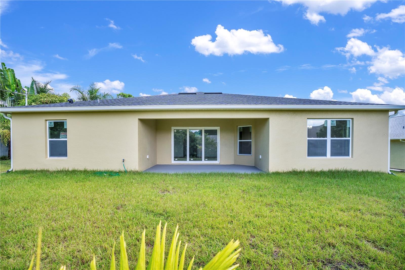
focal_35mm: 16
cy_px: 135
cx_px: 202
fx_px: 180
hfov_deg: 96.7
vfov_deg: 73.7
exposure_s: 1/125
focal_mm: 16
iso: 100
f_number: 8
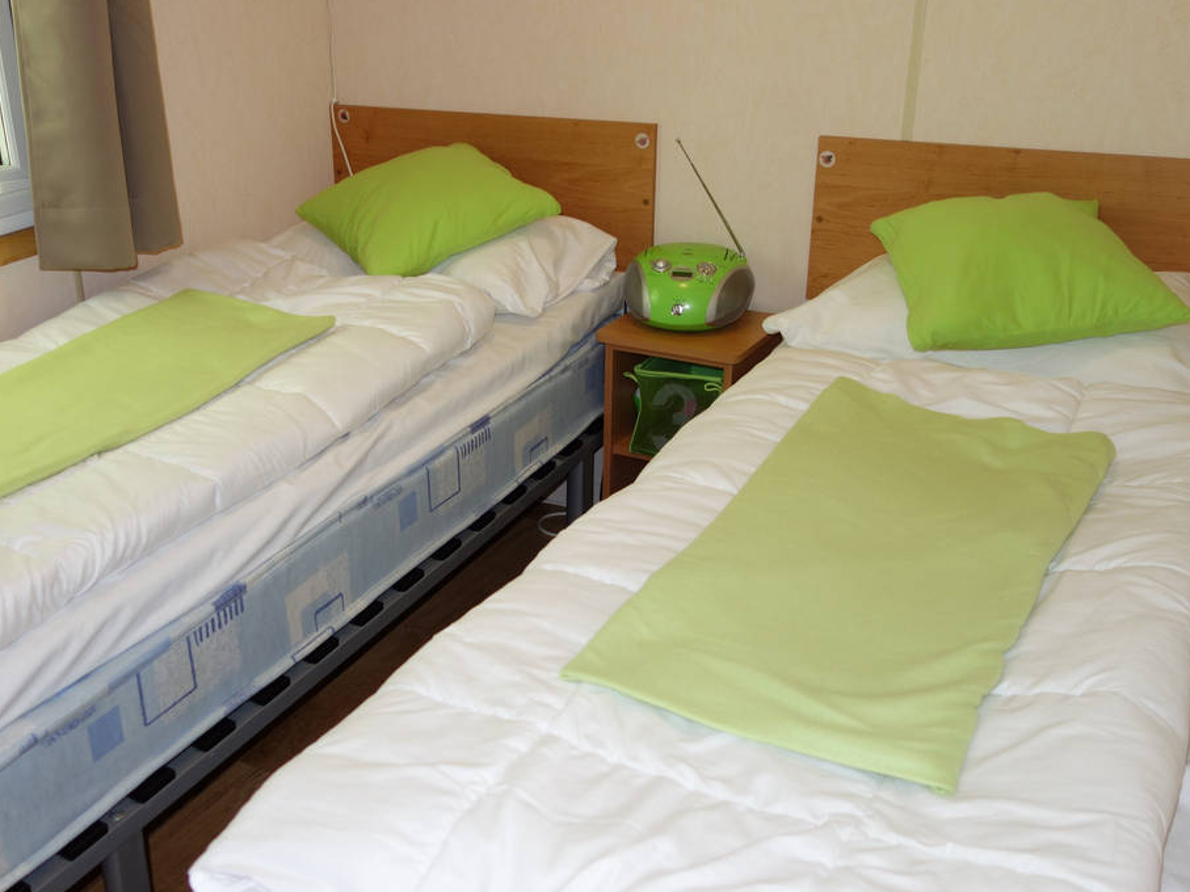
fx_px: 1306
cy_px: 468
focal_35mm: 38
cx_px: 453
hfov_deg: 48.6
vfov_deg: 37.7
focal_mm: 10.4
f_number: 1.8
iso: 125
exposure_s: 1/30
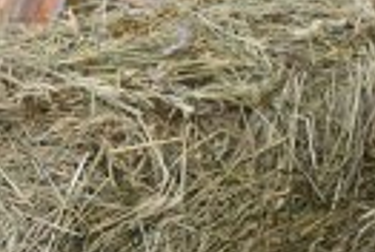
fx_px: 5356
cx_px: -235
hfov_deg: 4.0
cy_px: 163
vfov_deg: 2.7
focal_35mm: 513
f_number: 4
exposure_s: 1/125
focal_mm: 70
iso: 100
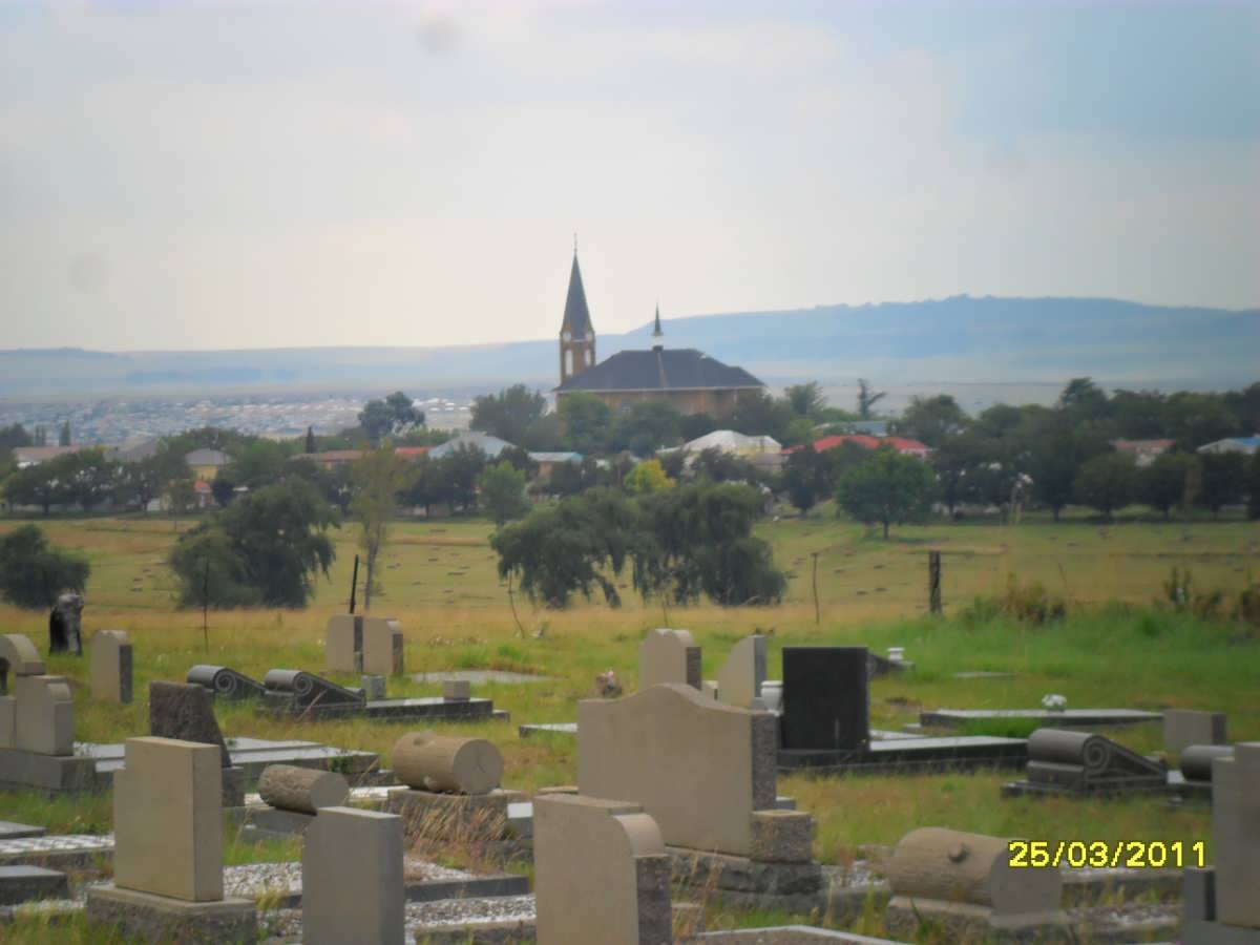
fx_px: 4914
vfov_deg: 11.0
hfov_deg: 14.6
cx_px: 630
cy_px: 472
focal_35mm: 135
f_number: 5.9
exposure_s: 1/250
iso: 100
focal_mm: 24.5
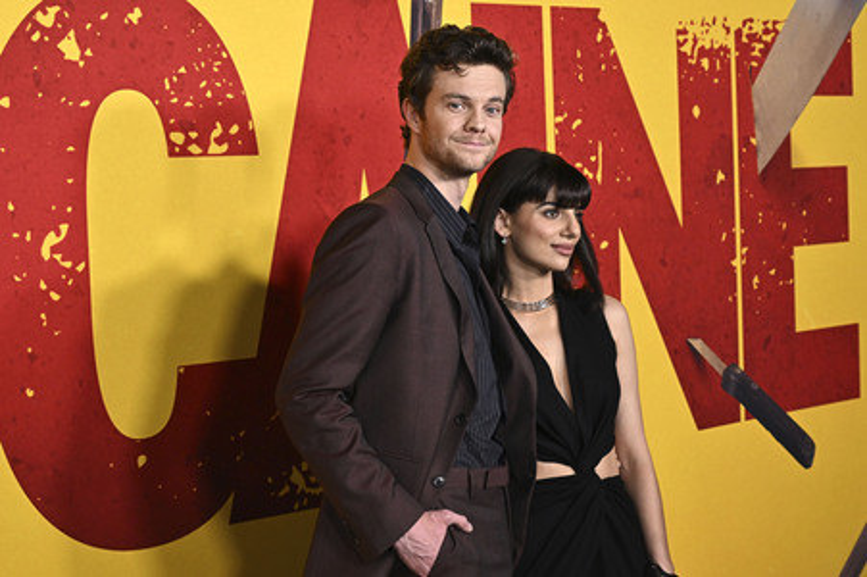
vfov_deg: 18.4
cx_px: 434
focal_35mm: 74
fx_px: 1781
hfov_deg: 27.4
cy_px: 288
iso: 2000
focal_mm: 74
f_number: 6.3
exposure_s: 1/250
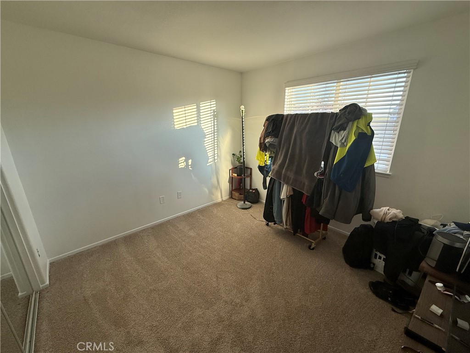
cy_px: 176
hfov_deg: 102.1
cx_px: 235
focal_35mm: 14
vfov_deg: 85.7
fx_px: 190
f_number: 2.2
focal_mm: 2.22
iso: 125
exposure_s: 1/99
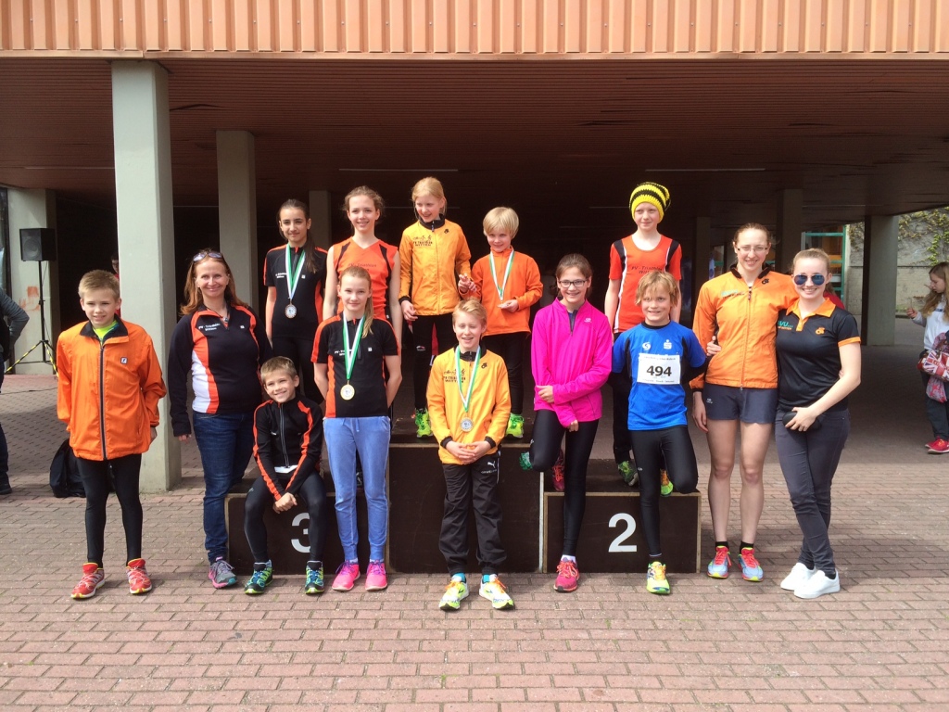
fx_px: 795
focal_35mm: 29
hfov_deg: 61.7
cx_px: 474
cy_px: 356
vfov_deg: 48.2
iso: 32
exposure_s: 1/595
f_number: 2.2
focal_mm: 4.15
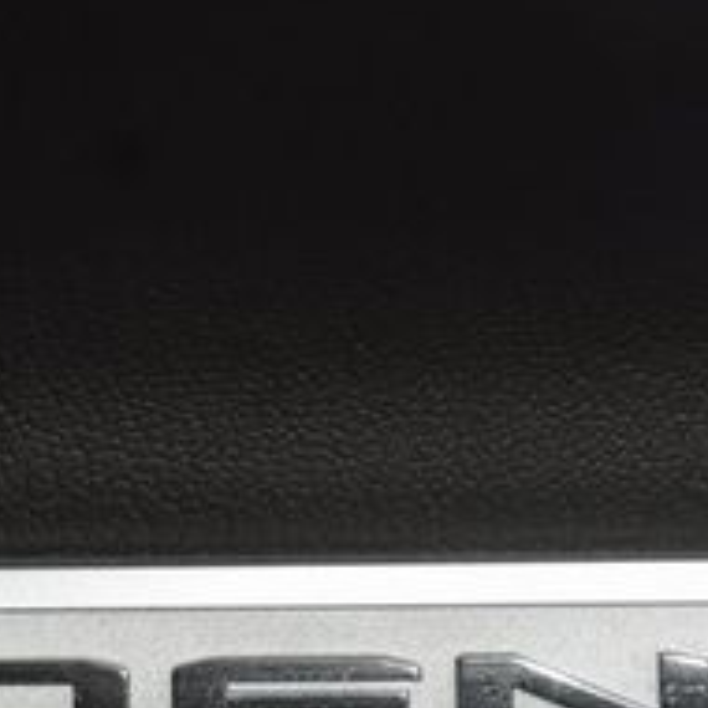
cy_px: 747
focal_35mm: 300
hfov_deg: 5.8
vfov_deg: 5.8
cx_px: 656
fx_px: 6942
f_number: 8
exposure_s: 1/125
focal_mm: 70
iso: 100
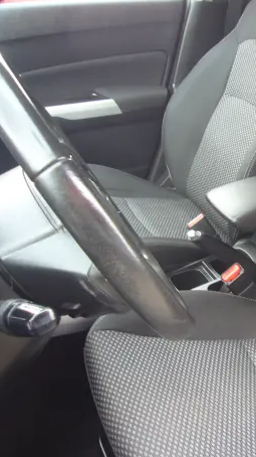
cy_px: 234
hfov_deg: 25.4
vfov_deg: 47.4
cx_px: 290
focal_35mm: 43
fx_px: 519
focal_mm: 4.6
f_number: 2.8
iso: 100
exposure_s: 1/15
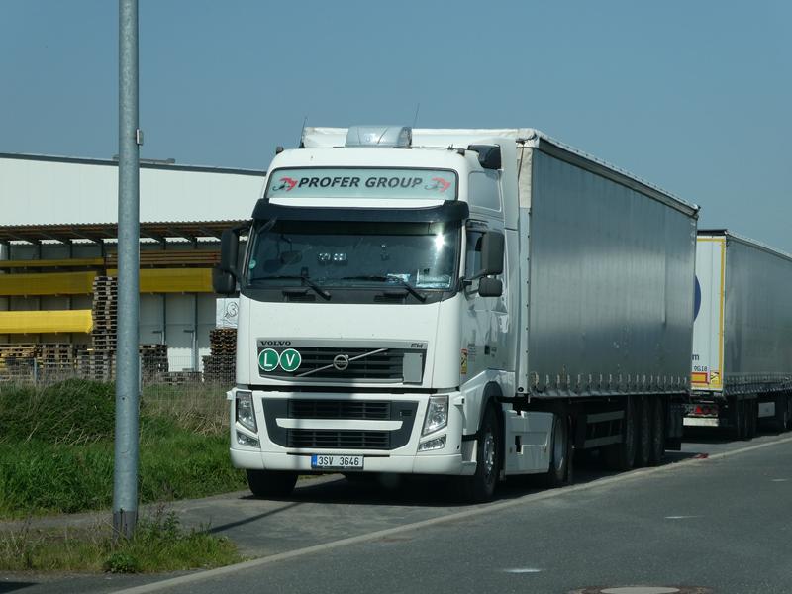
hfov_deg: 17.1
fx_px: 2631
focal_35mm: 115
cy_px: 297
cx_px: 396
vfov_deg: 12.9
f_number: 5.1
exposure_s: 1/640
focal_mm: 20.6
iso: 80
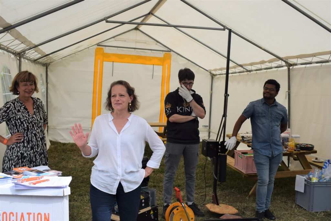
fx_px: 331
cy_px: 110
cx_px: 166
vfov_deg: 36.9
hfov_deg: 53.1
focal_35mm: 36
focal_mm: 24
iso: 200
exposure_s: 1/320
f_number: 7.1
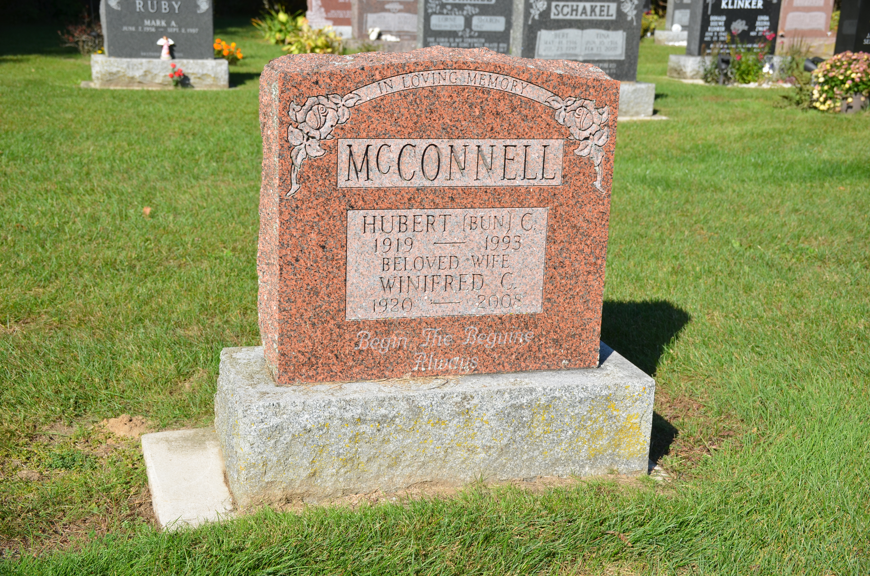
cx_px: 435
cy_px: 288
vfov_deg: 26.4
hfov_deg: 39.0
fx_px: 1230
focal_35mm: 51
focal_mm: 34
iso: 100
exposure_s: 1/250
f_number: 8
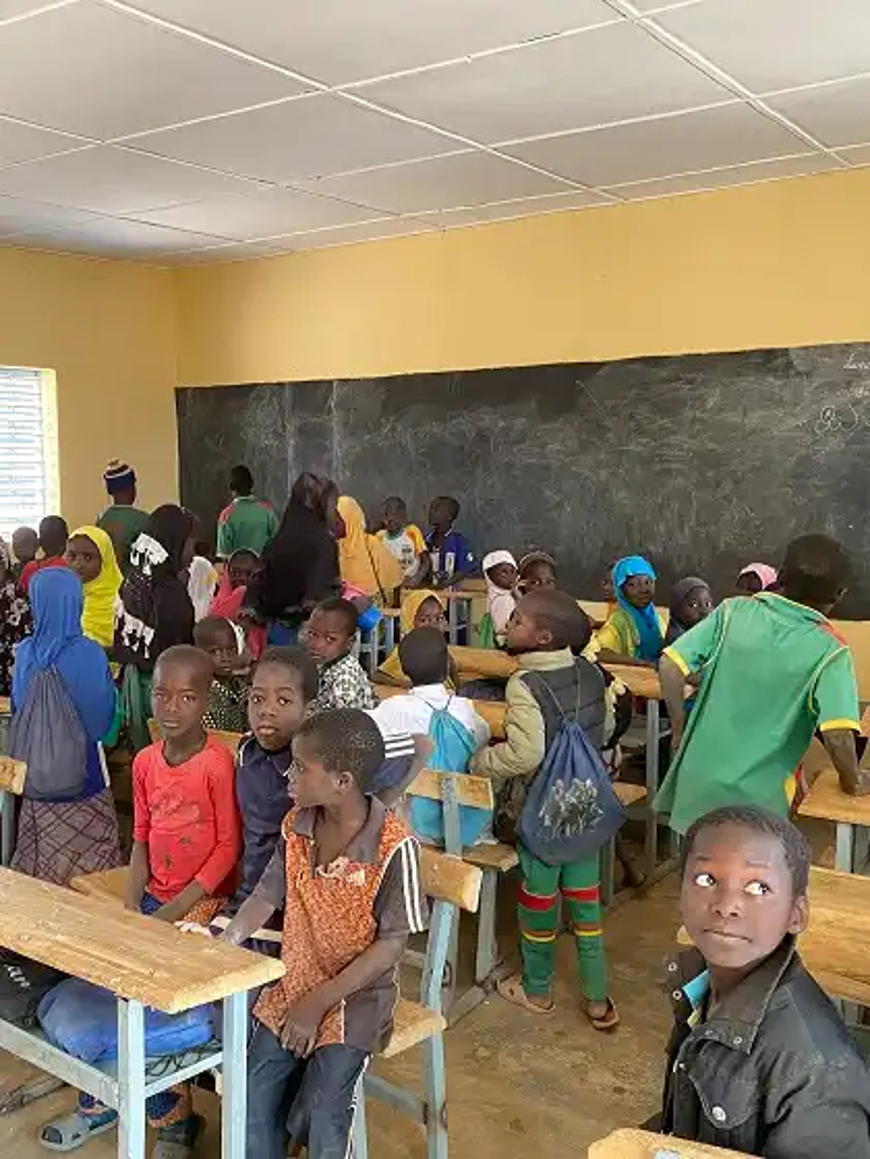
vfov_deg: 67.3
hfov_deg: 53.1
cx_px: 435
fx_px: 871
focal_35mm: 26
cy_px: 580
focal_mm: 4.25
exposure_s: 1/60
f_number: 1.8
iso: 160
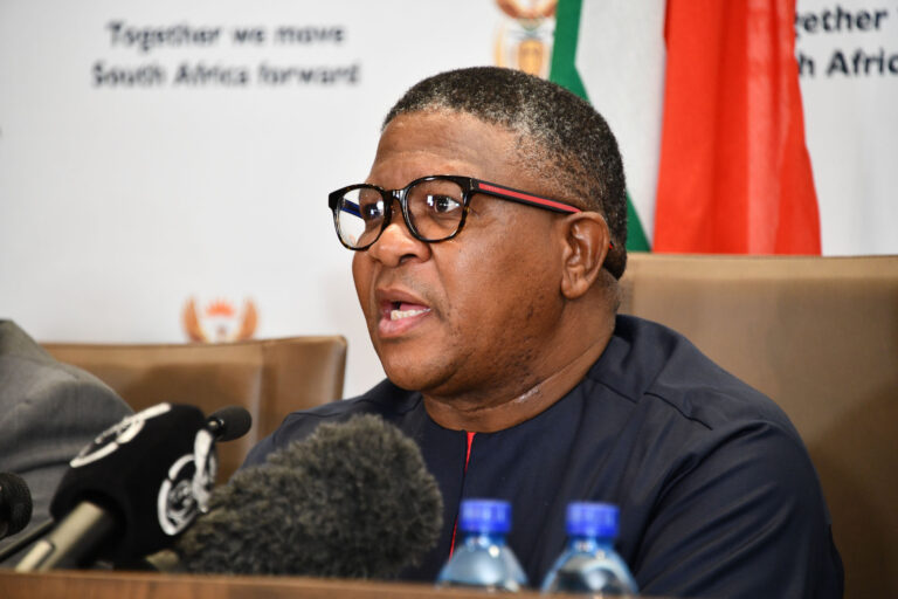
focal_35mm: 300
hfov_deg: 6.9
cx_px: 449
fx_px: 7483
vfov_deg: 4.6
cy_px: 300
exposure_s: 1/100
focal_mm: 300
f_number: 5.6
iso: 2500
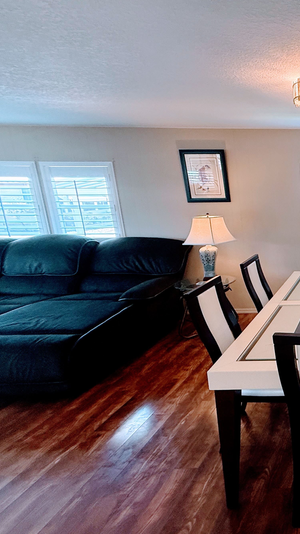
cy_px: 262
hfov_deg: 35.6
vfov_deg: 78.7
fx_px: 325
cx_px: 380
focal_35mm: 23
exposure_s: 1/120
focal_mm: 2.22
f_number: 2.2
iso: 250
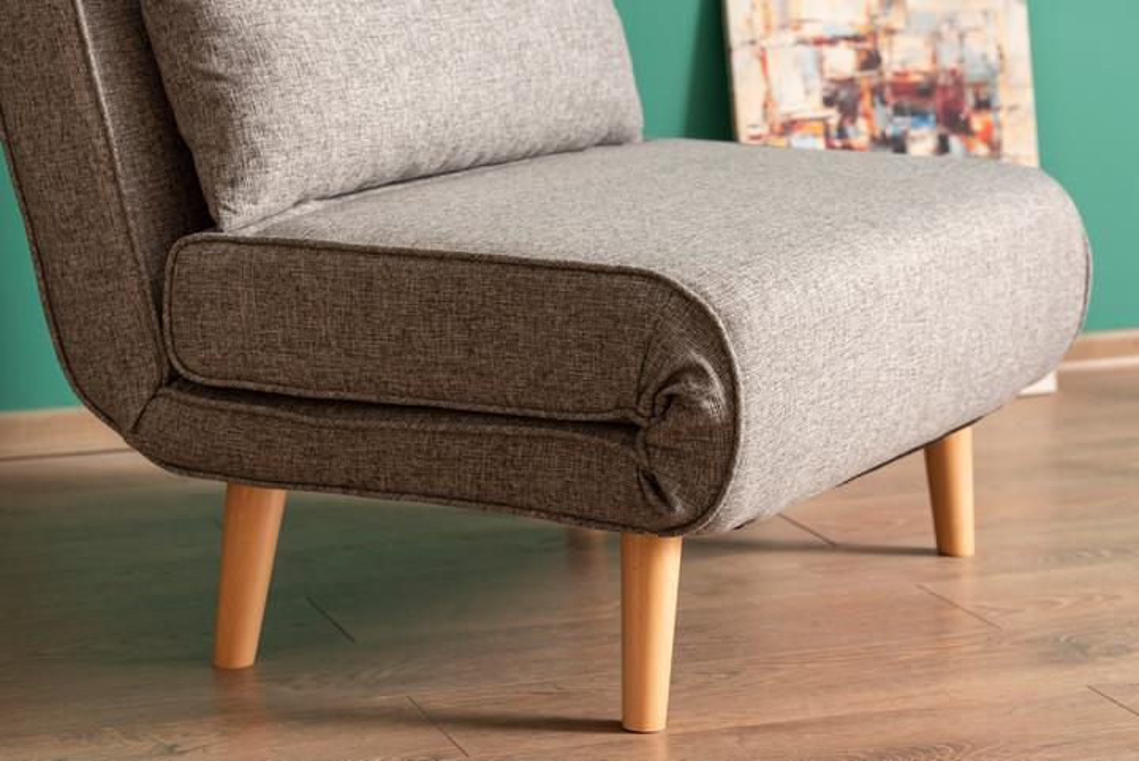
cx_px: 570
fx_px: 3102
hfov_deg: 20.8
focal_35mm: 98
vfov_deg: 14.0
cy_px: 380
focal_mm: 98
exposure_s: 1/160
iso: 160
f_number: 7.1
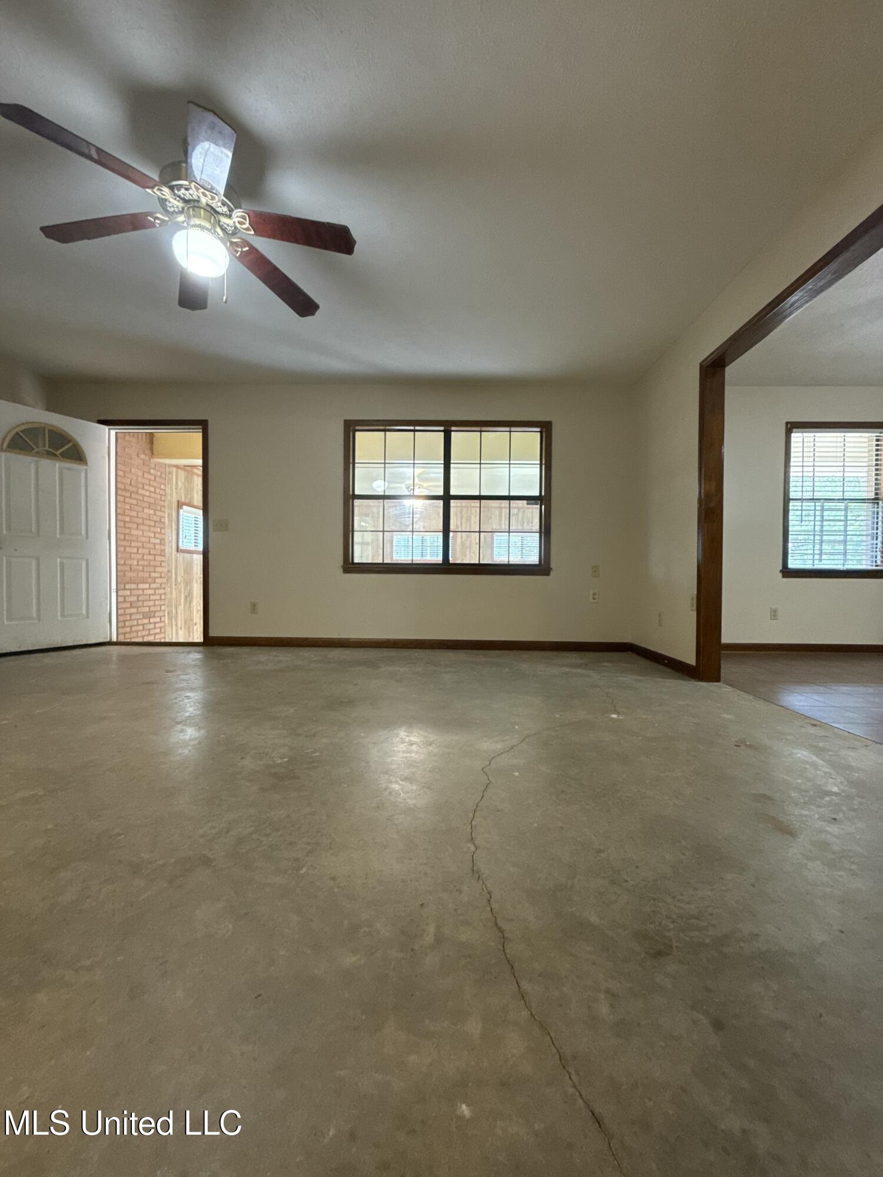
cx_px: 442
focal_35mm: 14
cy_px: 588
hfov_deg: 85.7
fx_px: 476
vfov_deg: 102.1
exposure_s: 1/60
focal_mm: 2.22
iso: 500
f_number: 2.2
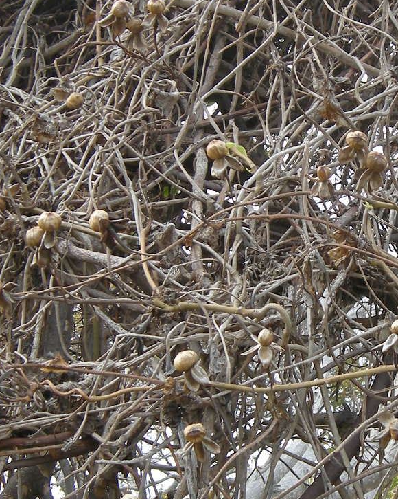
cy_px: 279
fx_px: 1665
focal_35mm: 113
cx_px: 349
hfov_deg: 13.5
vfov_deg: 17.0
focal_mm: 7.5
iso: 64
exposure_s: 1/158
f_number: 3.8
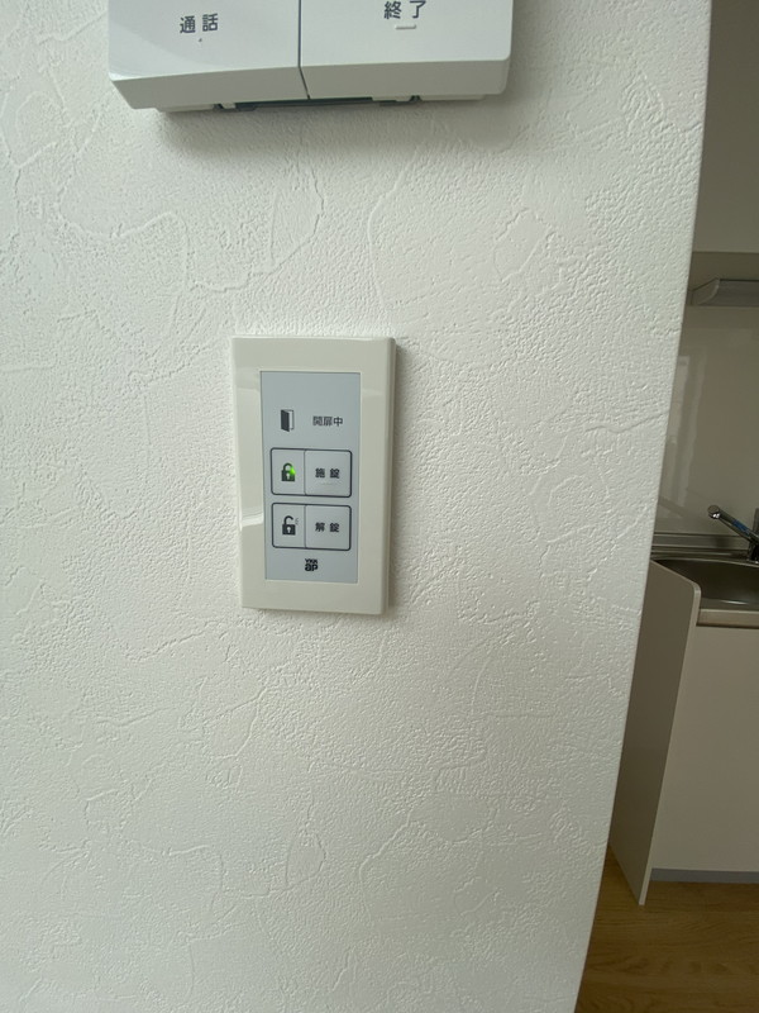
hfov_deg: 89.9
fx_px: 380
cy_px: 506
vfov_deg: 106.2
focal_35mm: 13
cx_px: 380
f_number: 2.4
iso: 20
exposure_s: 1/228
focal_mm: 1.54
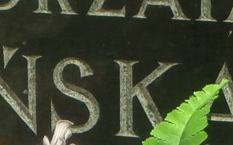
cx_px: 19
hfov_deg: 5.5
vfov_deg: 3.4
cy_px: 179
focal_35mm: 380
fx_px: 2411
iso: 100
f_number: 4.2
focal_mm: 8.29
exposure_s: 1/640
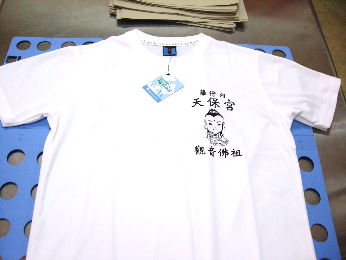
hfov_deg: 49.0
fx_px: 380
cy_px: 130
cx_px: 173
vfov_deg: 37.7
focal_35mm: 38
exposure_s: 1/60
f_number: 2.7
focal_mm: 6.2
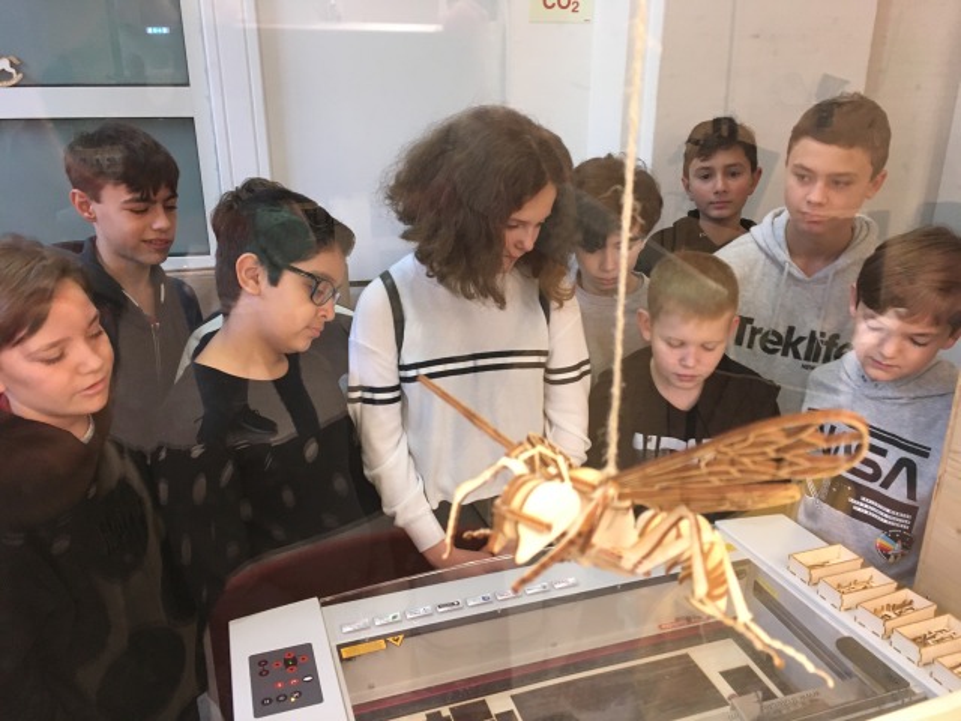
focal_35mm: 29
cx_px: 480
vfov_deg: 48.2
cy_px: 360
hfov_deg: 61.7
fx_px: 805
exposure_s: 1/33
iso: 200
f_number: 2.2
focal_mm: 4.15
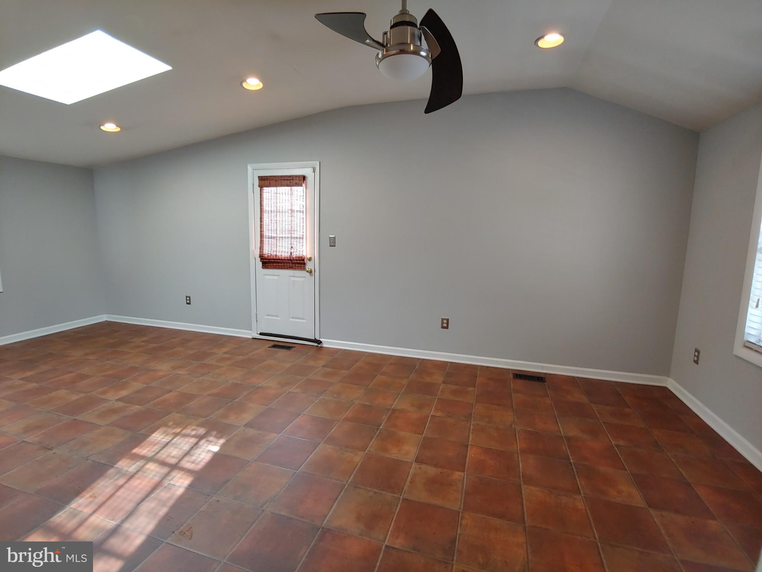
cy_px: 286
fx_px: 352
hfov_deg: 94.5
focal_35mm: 16
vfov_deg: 78.1
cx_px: 381
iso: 100
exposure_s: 1/40
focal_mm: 2.18
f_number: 1.9
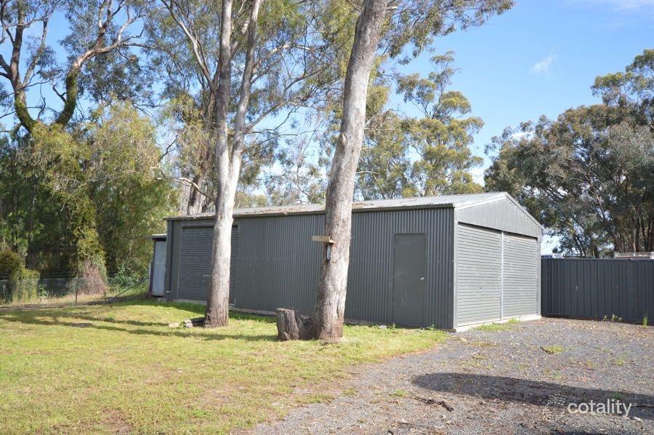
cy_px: 218
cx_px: 327
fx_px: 544
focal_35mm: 30
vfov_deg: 43.5
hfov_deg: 62.0
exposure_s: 1/125
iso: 100
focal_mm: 20
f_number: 5.6
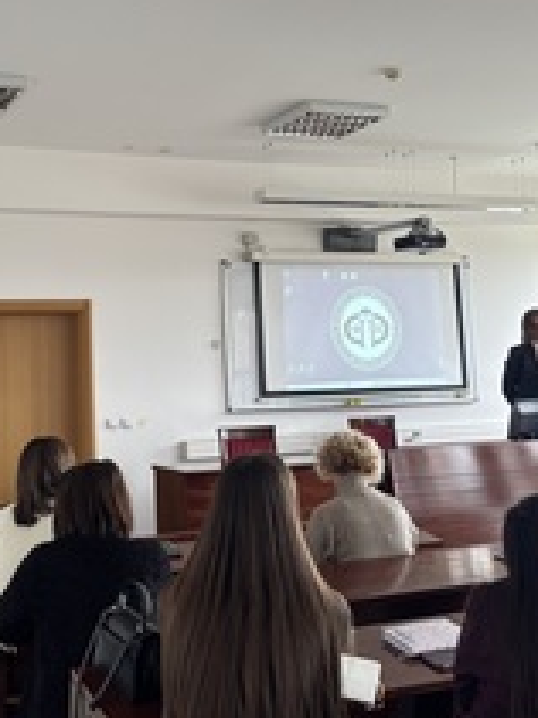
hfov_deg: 30.0
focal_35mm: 48
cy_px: 272
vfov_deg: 39.4
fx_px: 996
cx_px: 167
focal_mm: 5.96
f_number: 1.6
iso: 125
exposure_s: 1/60
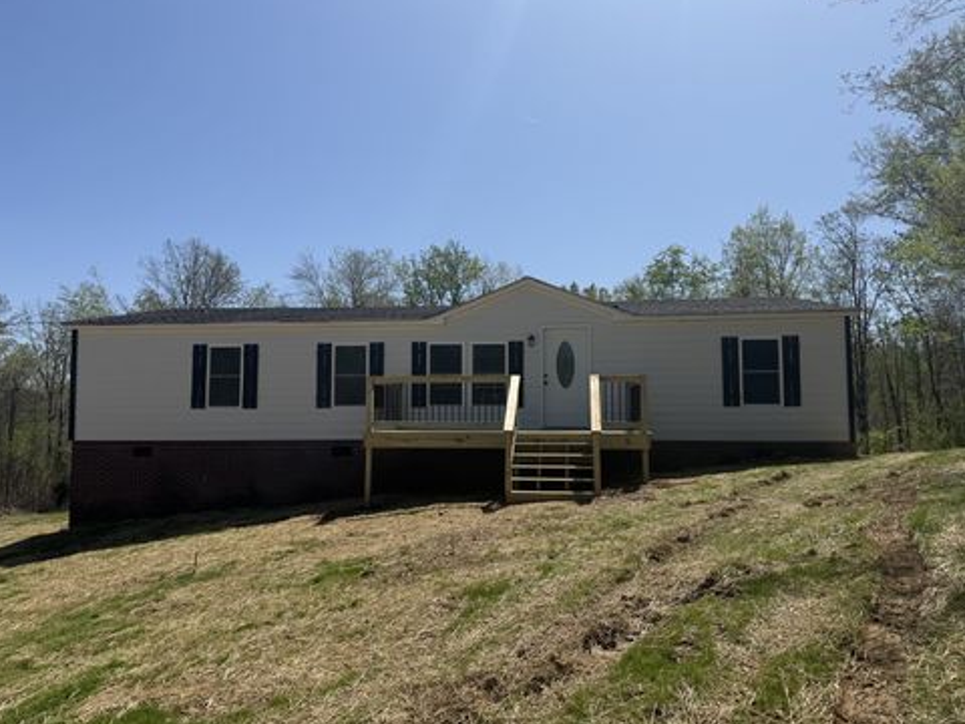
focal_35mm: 25
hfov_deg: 69.4
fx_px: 697
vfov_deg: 54.9
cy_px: 365
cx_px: 487
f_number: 1.78
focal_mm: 6.76
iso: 80
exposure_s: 1/6173
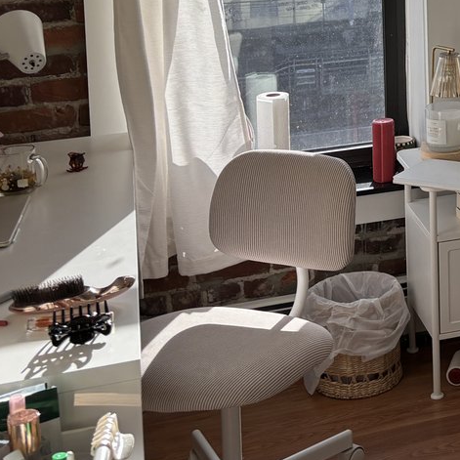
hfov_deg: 20.1
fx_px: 1173
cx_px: 619
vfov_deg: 20.9
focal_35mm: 78
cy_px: -76
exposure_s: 1/1016
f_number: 1.6
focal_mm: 5.96
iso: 50
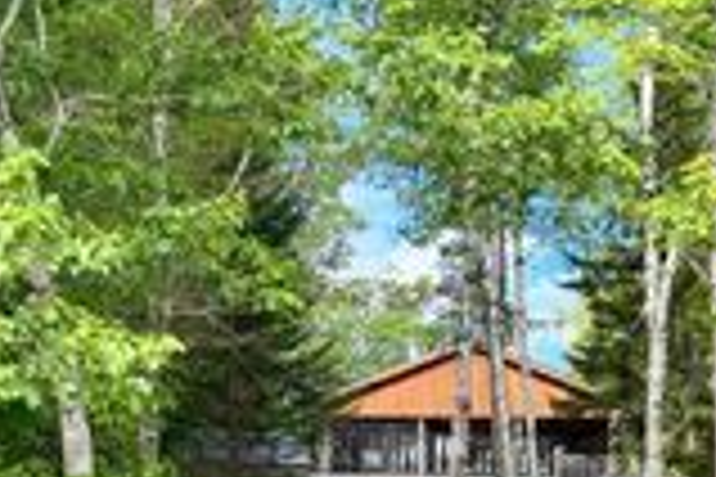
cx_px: 468
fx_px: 1690
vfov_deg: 15.6
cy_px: 529
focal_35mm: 85
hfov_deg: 23.8
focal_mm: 5.1
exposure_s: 1/639
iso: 50
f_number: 1.6
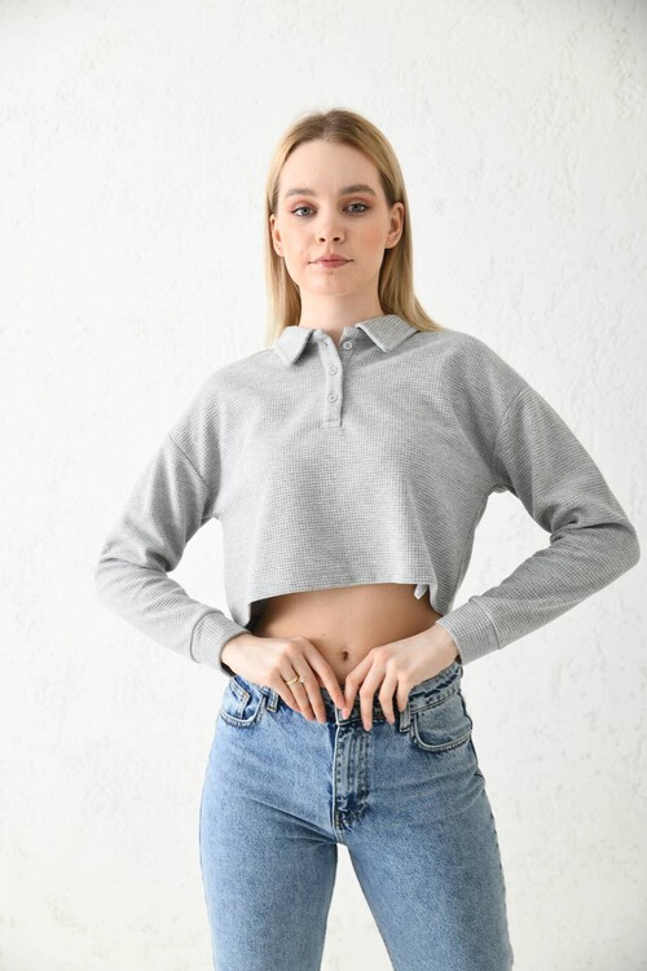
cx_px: 324
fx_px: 1563
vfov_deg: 34.5
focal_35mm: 58
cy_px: 486
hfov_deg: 23.4
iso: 100
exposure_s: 1/160
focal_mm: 58
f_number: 5.6
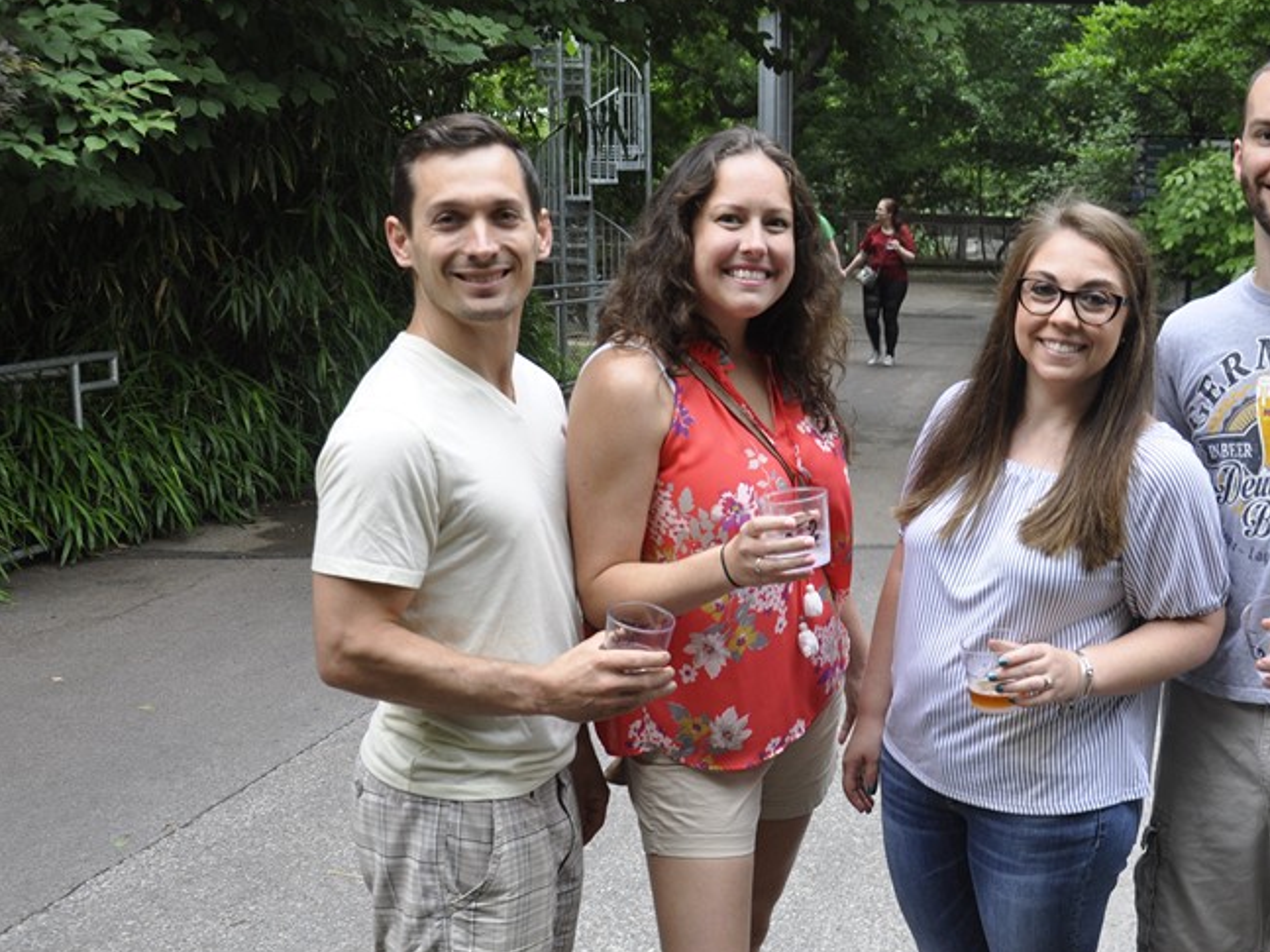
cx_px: 885
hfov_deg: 40.0
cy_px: 593
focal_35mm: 47
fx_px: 1715
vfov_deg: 30.9
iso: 400
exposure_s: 1/30
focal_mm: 21
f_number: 5.6
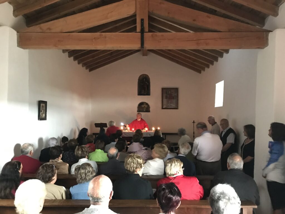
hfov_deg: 63.4
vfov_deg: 49.7
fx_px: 231
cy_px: 107
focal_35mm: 28
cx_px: 142
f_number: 1.8
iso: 160
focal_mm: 3.99
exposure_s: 1/4
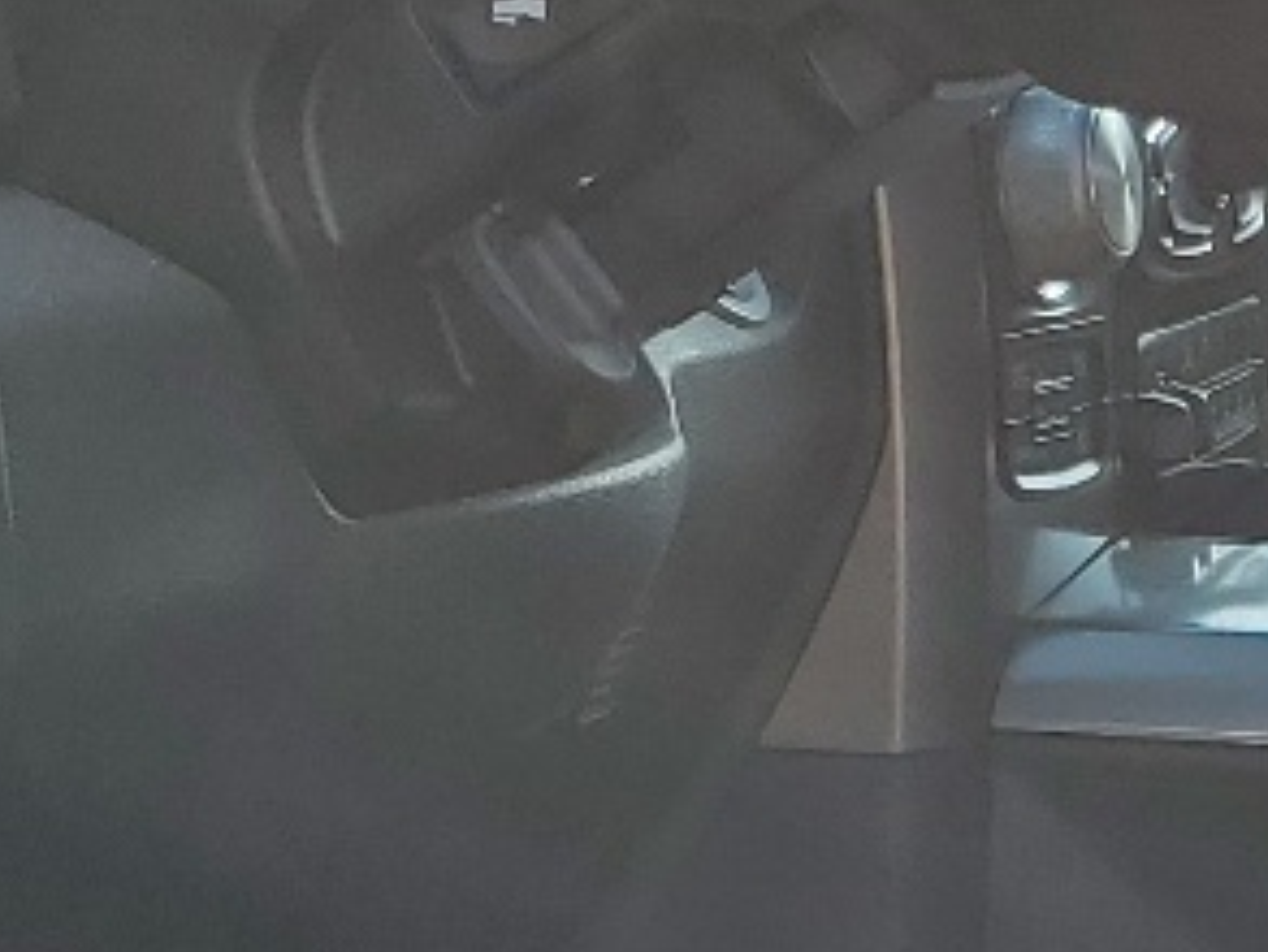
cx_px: 1800
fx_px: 5204
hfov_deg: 13.2
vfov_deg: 10.4
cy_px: 788
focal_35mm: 142
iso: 50
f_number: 1.5
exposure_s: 1/769
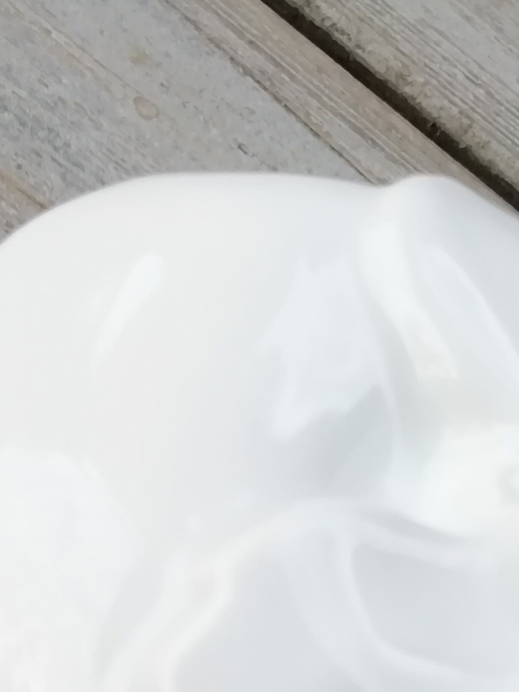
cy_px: 880
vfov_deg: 25.3
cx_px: 54
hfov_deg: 21.5
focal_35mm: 67
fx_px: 1339
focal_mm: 3.21
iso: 50
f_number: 2.2
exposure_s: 1/129
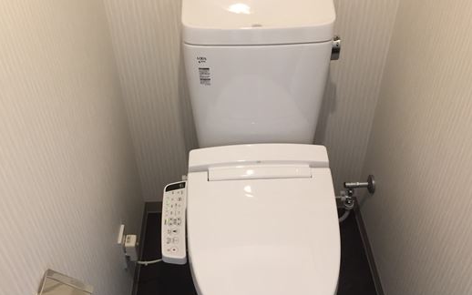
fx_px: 489
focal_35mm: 38
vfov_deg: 33.6
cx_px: 229
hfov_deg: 51.5
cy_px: 160
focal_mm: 4.15
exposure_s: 1/30
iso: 100
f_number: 2.2
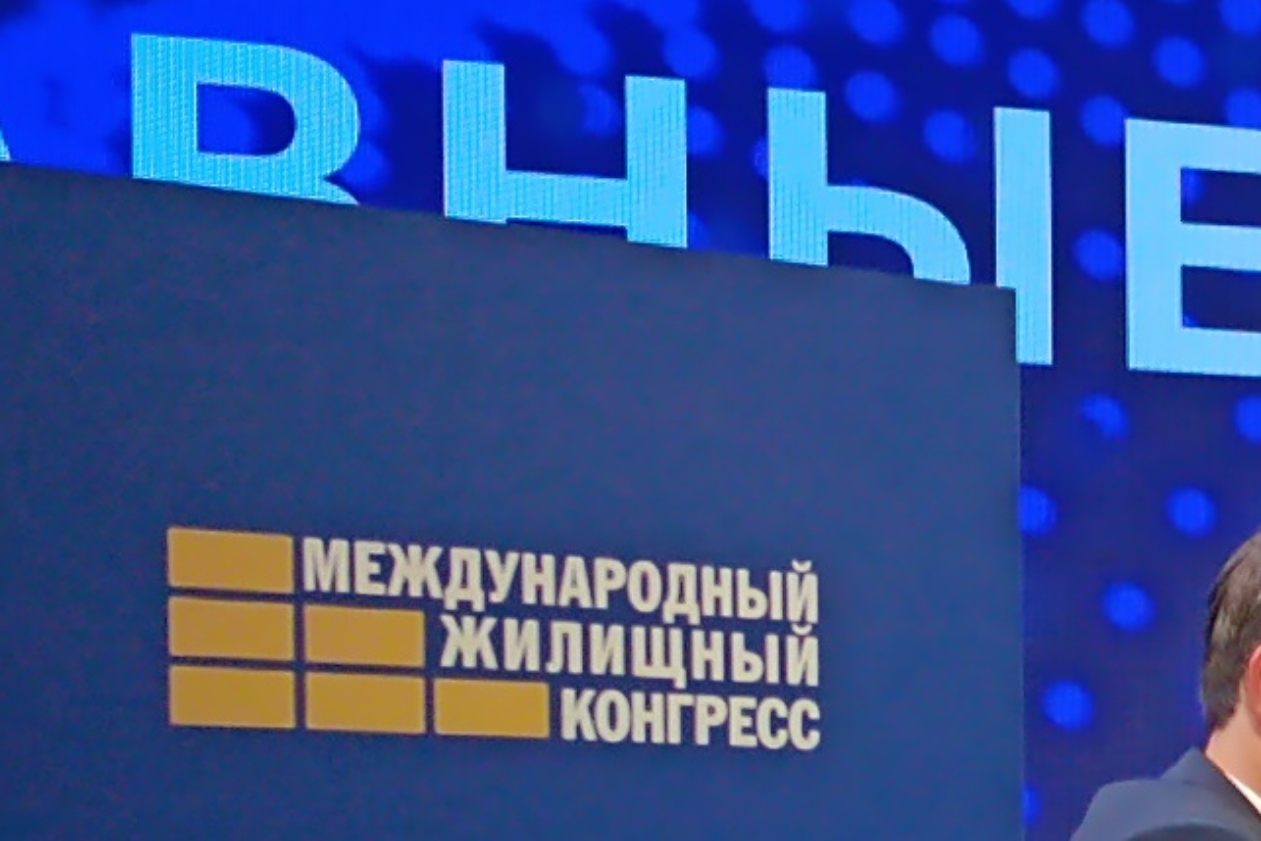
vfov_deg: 8.9
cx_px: 2885
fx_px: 5325
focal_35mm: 152
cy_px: 966
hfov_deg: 11.5
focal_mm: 6.14
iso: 400
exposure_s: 1/100
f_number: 1.6
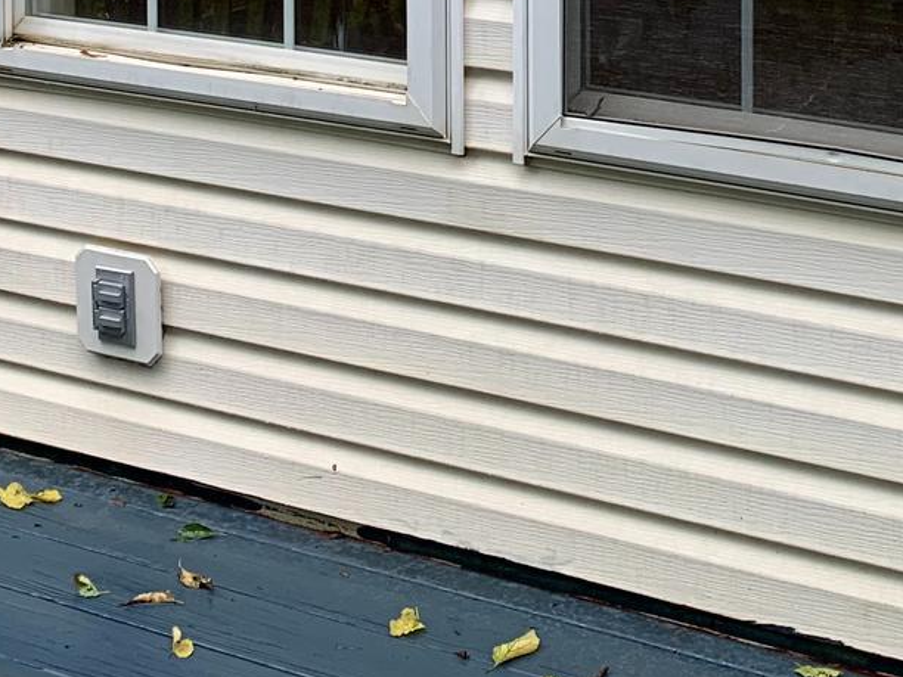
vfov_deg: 15.6
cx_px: 693
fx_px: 2269
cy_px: -354
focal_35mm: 87
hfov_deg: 22.3
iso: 64
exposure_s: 1/121
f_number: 1.8
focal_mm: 4.25
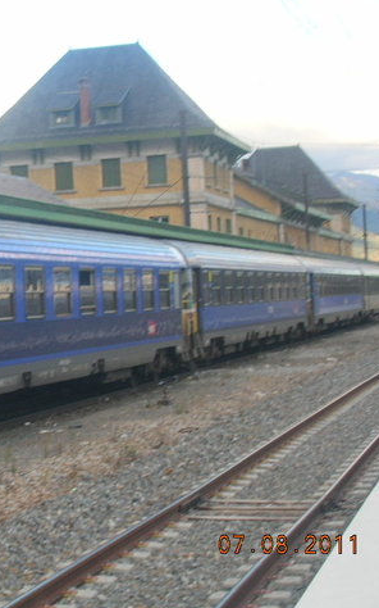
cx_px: 15
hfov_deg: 13.9
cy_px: 301
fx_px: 1538
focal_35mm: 93
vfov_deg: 22.3
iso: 50
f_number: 3.7
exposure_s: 1/70.3
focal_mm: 10.9
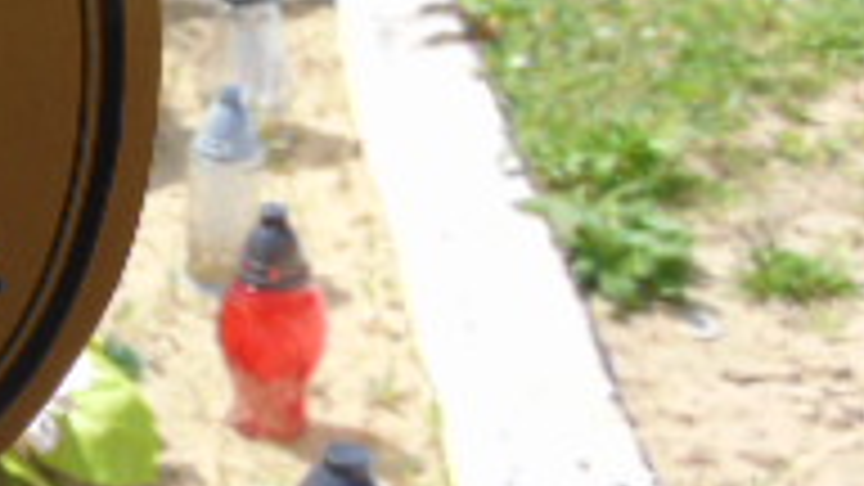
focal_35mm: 91
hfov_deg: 20.2
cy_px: -4
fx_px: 2085
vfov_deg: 13.1
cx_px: -423
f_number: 3
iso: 80
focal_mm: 4.5
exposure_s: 1/1000
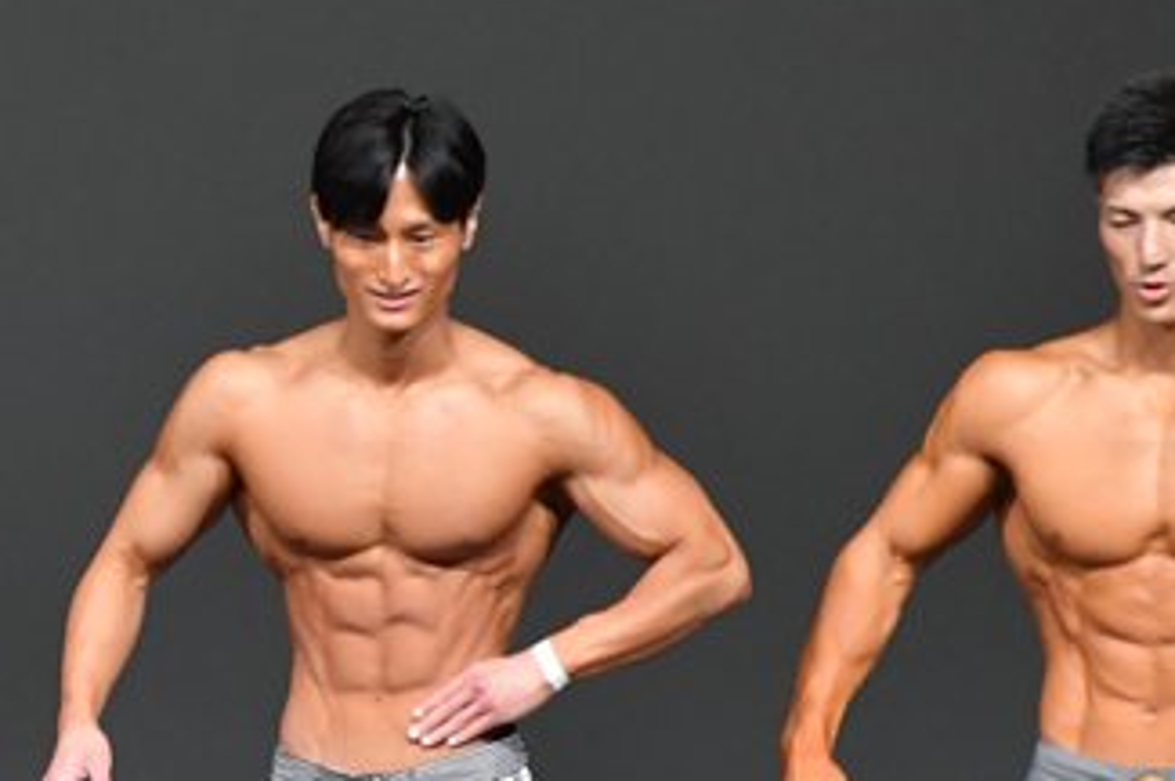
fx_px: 24487
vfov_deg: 1.8
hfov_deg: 2.7
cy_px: 767
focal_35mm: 751
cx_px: -161
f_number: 5.6
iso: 4000
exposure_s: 1/400
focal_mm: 210
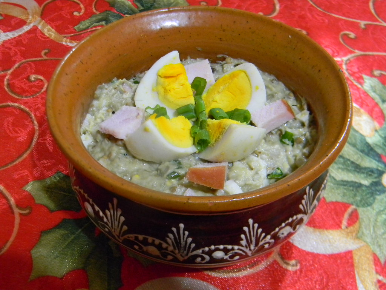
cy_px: 145
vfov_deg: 30.9
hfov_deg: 40.4
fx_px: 524
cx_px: 193
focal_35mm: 47
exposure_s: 1/15.6
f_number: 3.9
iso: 400
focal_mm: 8.6
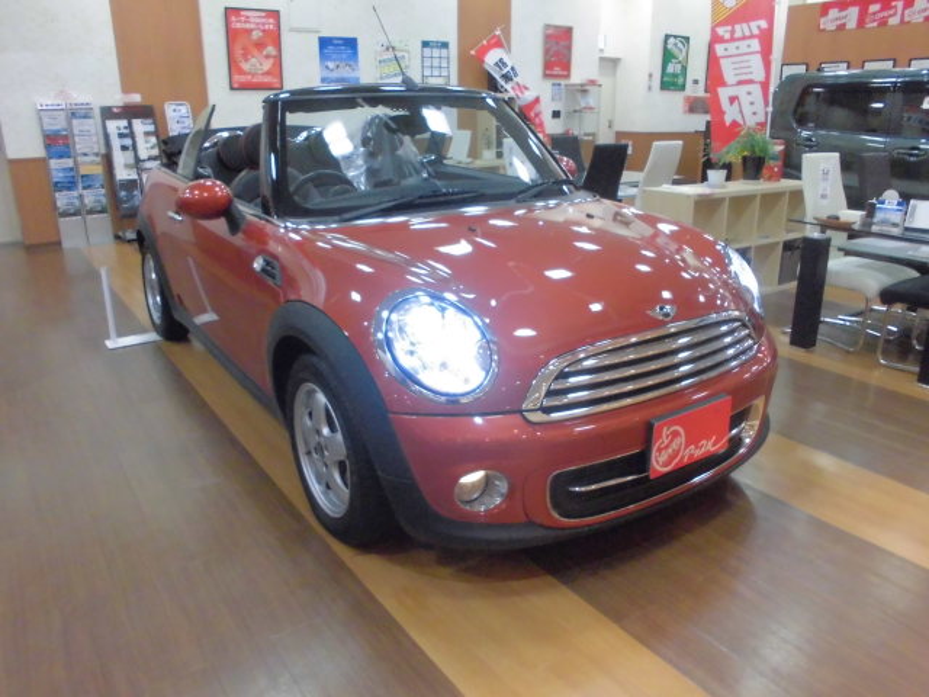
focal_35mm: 26
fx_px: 698
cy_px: 348
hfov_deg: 67.3
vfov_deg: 53.1
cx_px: 464
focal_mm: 4.6
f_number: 3.5
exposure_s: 1/60
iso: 400
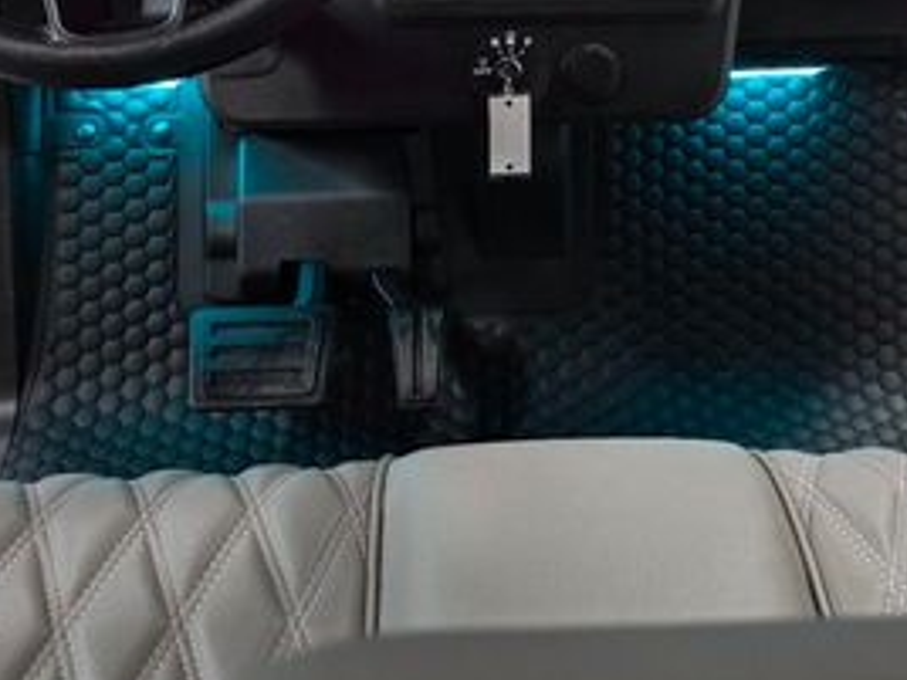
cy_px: 20
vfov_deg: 25.4
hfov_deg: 34.9
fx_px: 1441
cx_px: 528
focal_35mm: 55
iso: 160
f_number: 1.7
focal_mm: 6.3
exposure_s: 1/120
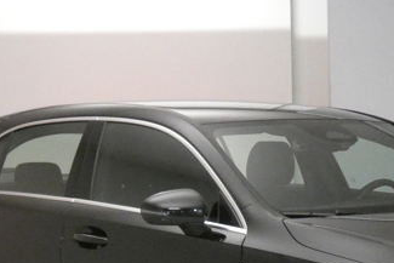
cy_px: 313
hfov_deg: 15.9
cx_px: 326
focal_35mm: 128
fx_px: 1401
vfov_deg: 10.5
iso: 1600
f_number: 3.9
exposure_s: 1/60
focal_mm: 9
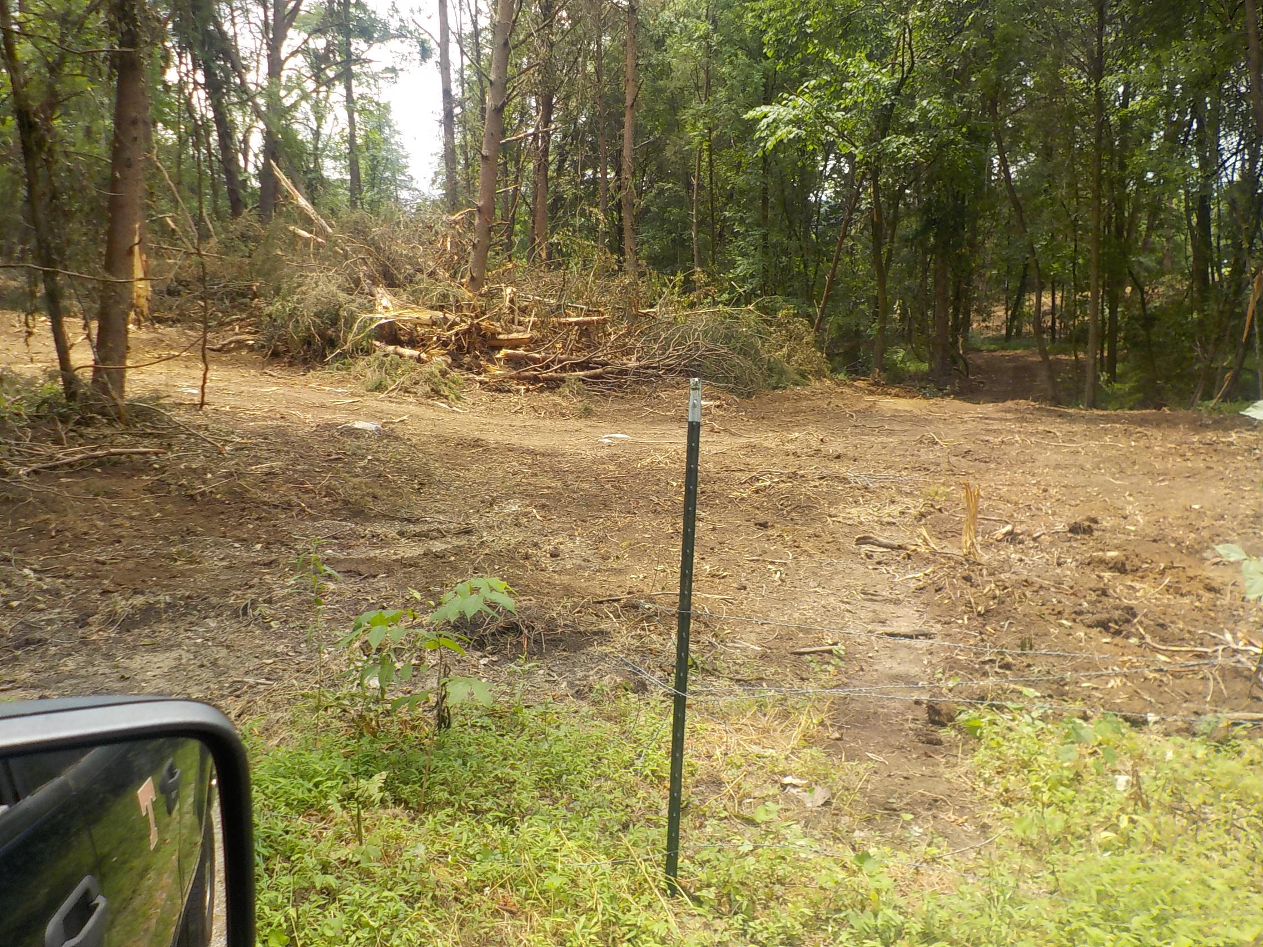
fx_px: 1095
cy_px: 474
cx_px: 632
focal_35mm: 30
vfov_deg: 46.8
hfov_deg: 60.0
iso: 125
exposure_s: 1/250
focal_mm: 4.1
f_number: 3.3
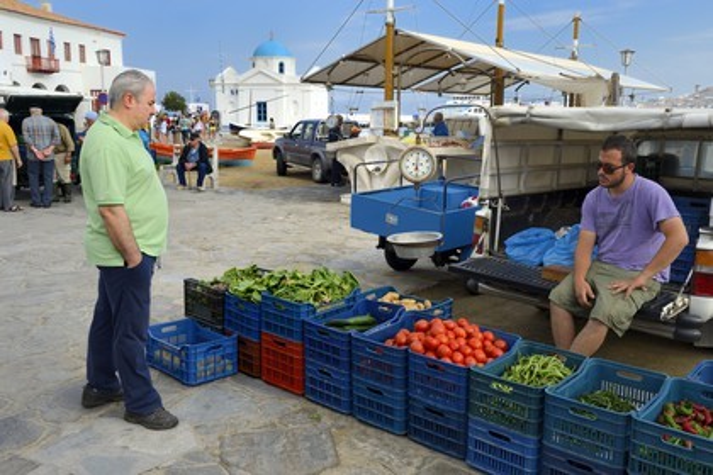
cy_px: 238
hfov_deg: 58.7
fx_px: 634
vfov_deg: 41.1
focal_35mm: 32
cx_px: 356
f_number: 11
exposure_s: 1/160
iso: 200
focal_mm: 32
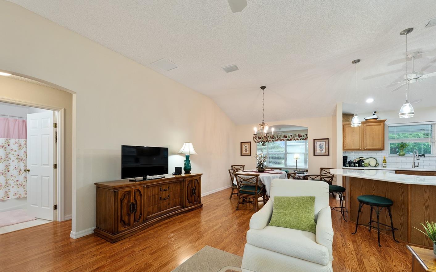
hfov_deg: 101.5
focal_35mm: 15
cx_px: 222
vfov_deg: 74.4
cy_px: 154
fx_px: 178
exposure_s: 1/5
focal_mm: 13
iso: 250
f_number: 6.3
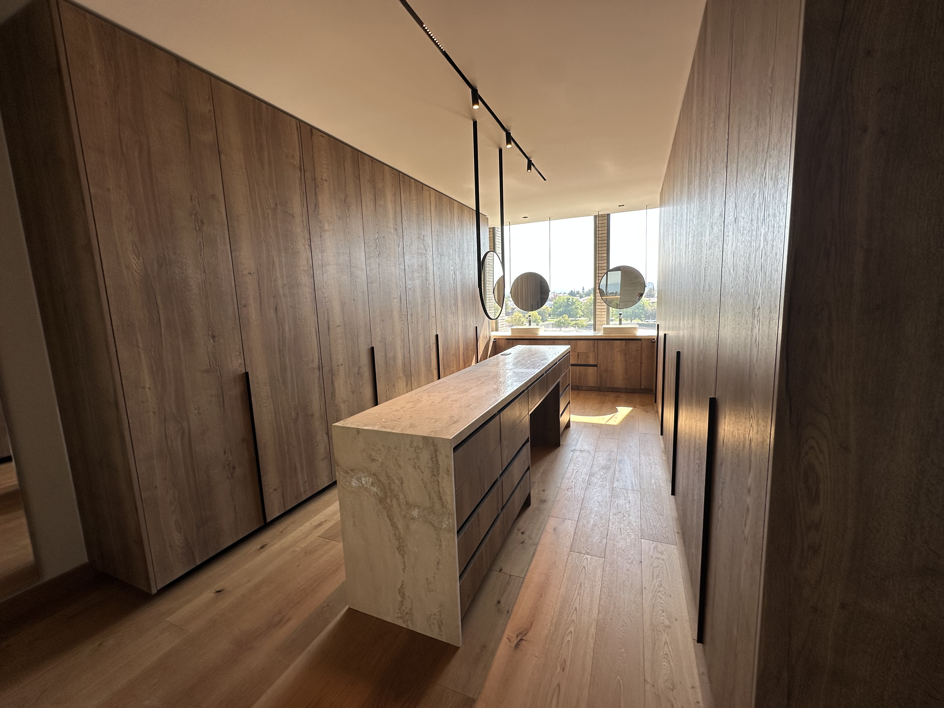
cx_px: 472
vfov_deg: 85.7
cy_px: 354
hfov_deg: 102.1
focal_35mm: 14
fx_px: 382
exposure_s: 1/215
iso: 40
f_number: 2.2
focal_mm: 2.22
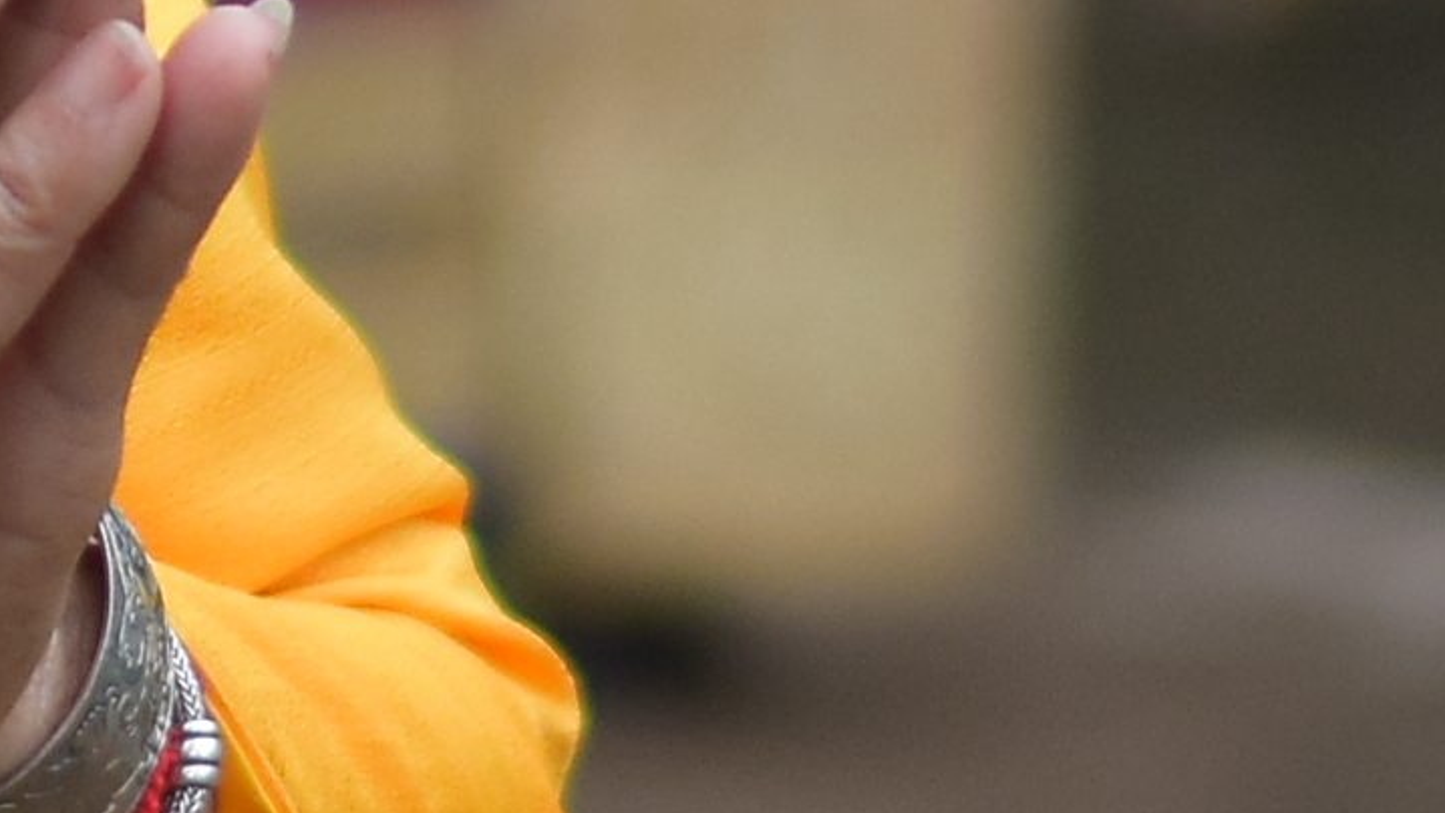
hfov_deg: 4.4
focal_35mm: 492
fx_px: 18853
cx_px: -712
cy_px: -668
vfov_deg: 2.5
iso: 400
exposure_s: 1/4000
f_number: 1.8
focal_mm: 50
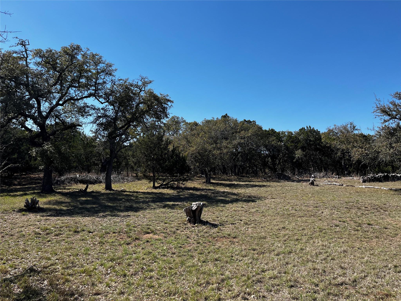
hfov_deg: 67.3
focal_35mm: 26
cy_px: 150
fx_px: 301
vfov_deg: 53.1
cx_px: 200
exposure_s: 1/2571
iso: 50
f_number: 1.6
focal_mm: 5.1
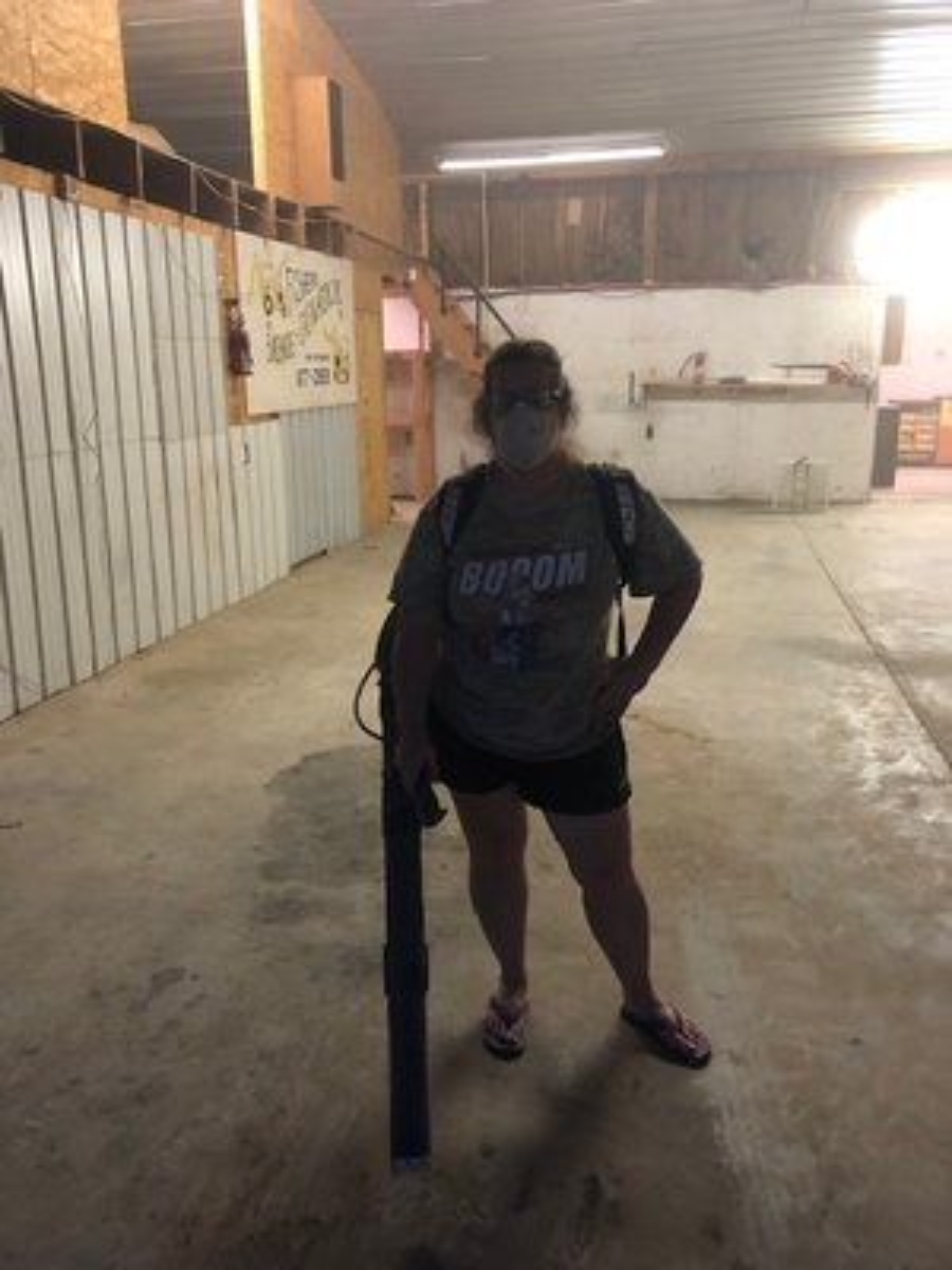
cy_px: 635
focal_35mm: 28
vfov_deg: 63.4
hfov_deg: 49.7
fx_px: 1027
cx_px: 476
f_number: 1.8
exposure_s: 1/9
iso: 100
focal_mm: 3.99
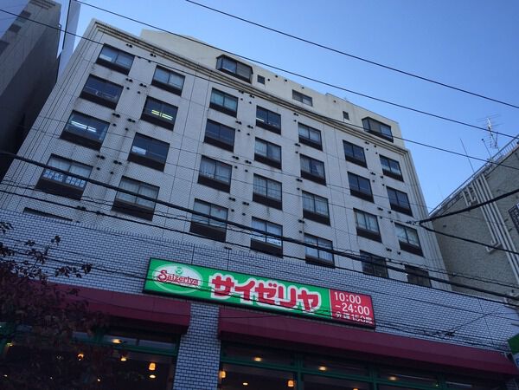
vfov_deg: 48.2
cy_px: 195
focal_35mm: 29
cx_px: 260
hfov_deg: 61.7
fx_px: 435
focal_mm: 4.15
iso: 32
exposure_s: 1/920
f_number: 2.2
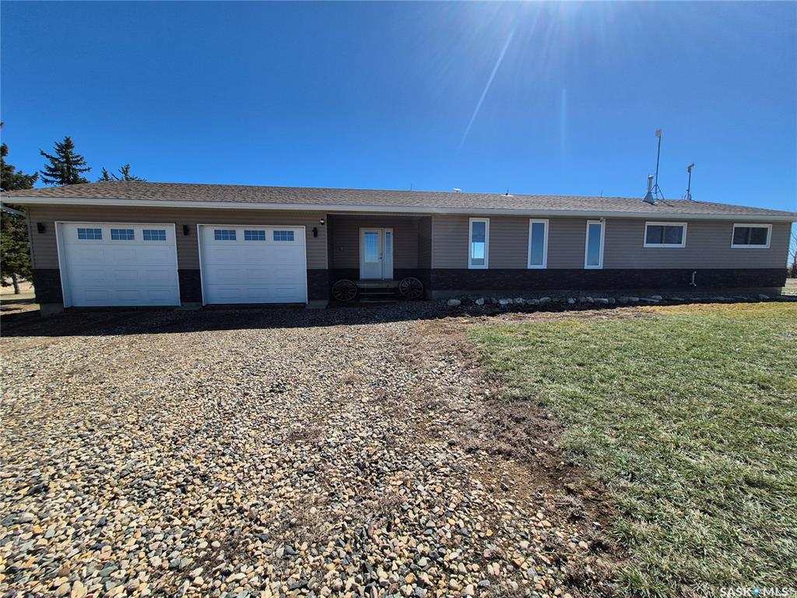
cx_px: 398
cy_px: 299
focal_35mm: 13
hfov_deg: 106.2
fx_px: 299
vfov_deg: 89.9
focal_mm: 1.74
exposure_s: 1/2336
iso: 50
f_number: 2.2
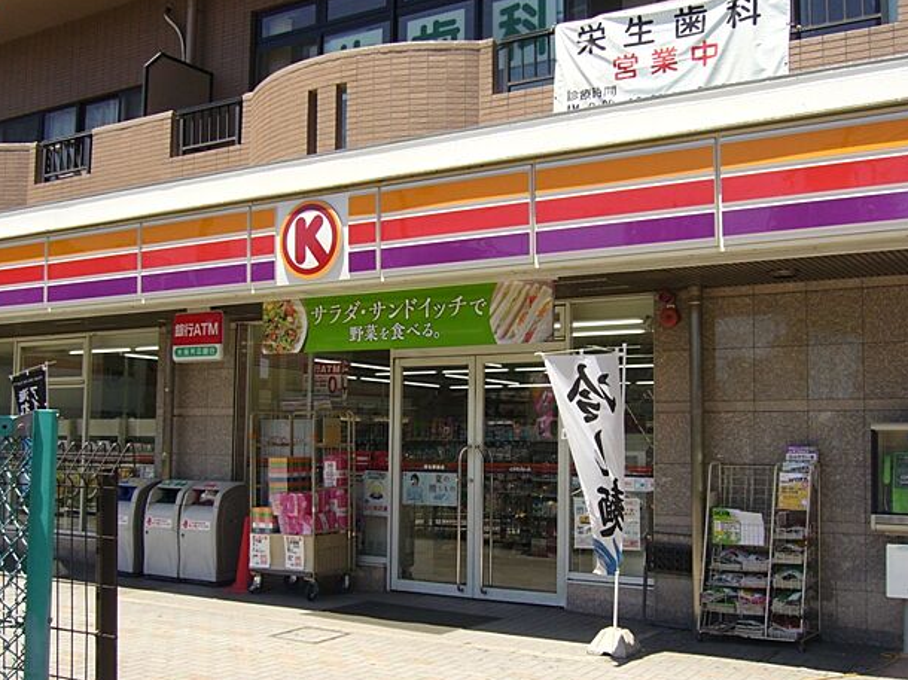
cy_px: 344
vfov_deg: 34.3
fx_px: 1101
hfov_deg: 44.8
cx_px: 438
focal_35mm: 42
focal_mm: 6.6
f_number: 6
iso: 80
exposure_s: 1/200
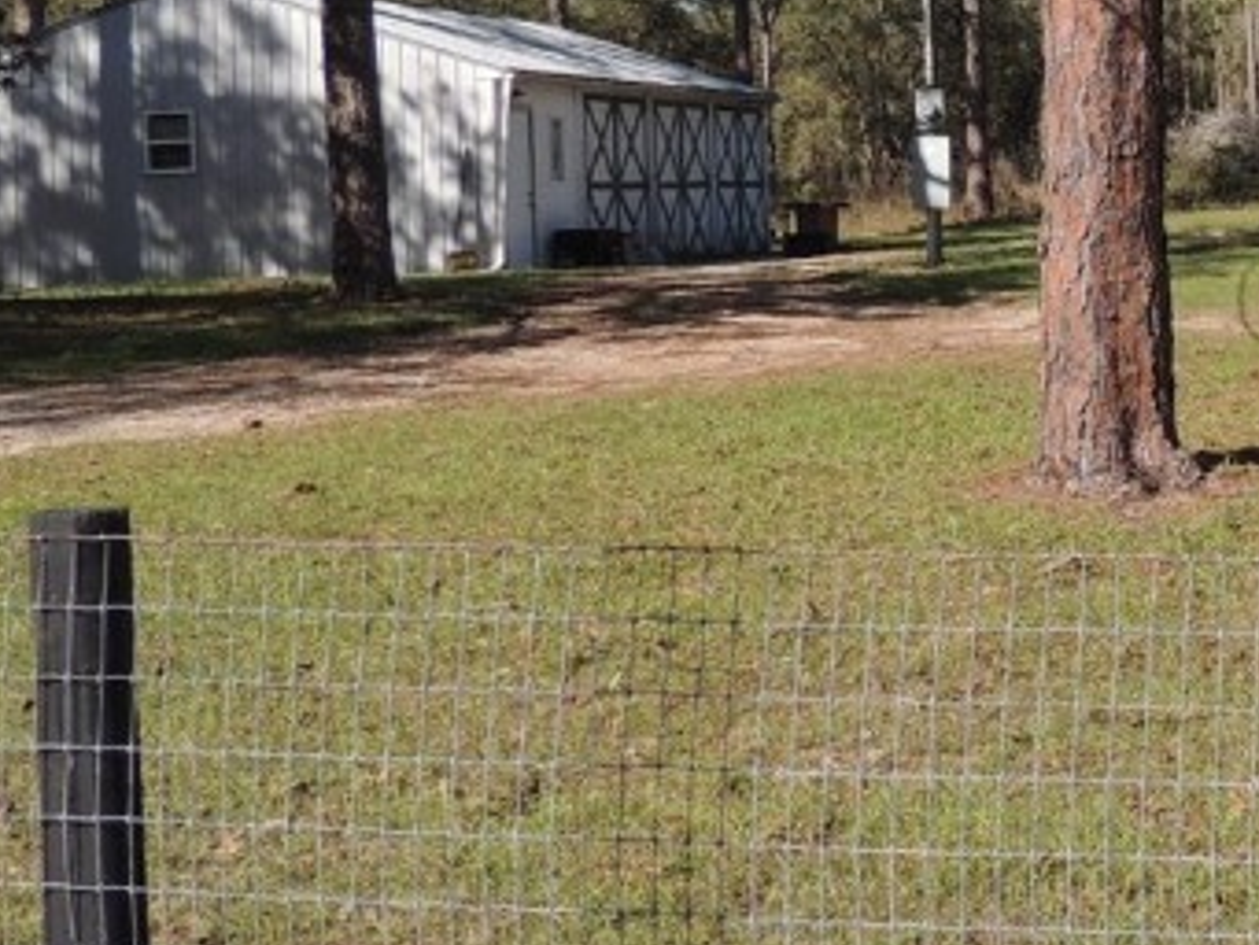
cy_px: 162
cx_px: 1613
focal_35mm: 72
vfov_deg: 20.2
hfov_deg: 23.9
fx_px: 2620
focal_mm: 4.3
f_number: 3
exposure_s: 1/1000
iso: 100
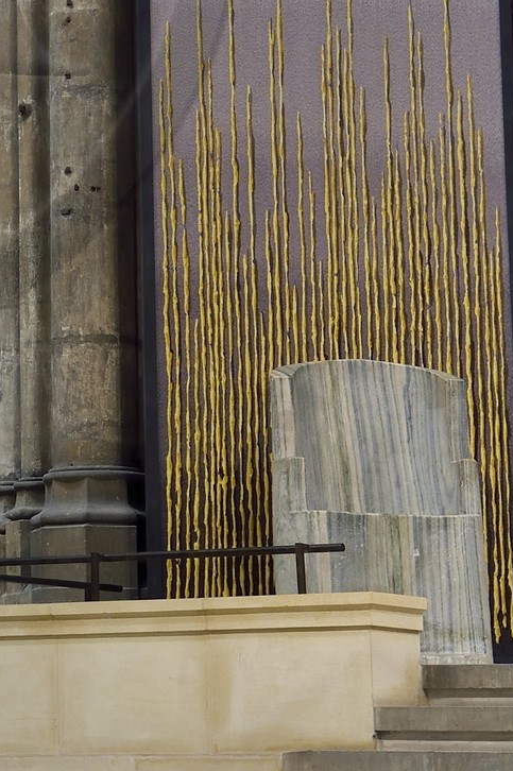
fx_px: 4110
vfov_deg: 10.6
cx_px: -256
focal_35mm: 192
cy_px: -118
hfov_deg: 7.0
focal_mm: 58
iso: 1000
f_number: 6.3
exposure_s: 1/8
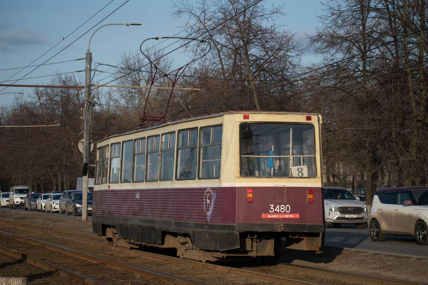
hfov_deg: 19.5
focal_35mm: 105
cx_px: 214
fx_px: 1248
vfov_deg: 13.0
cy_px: 142
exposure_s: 1/1000
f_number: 4.5
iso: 160
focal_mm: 70
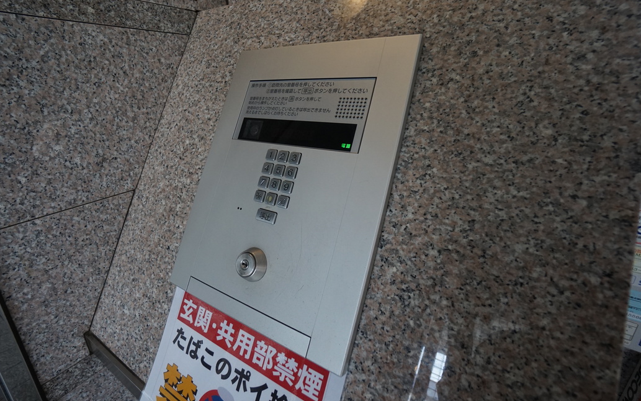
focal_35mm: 16
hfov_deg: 97.7
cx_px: 306
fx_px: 280
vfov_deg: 71.2
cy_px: 184
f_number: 4
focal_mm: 10
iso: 800
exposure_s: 1/160
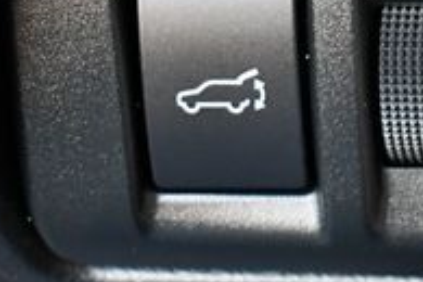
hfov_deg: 10.1
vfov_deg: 7.0
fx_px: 2315
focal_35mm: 197
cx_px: 625
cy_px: 52
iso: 2000
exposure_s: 1/125
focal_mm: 30
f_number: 4.2
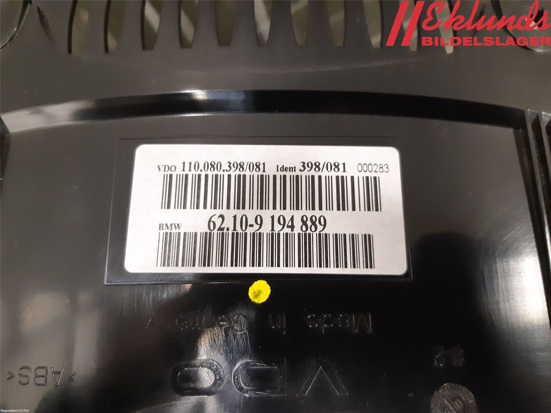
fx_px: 414
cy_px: 206
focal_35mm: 26
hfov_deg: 67.3
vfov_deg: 53.1
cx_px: 276
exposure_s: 1/25
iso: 250
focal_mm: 3.93
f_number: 1.7
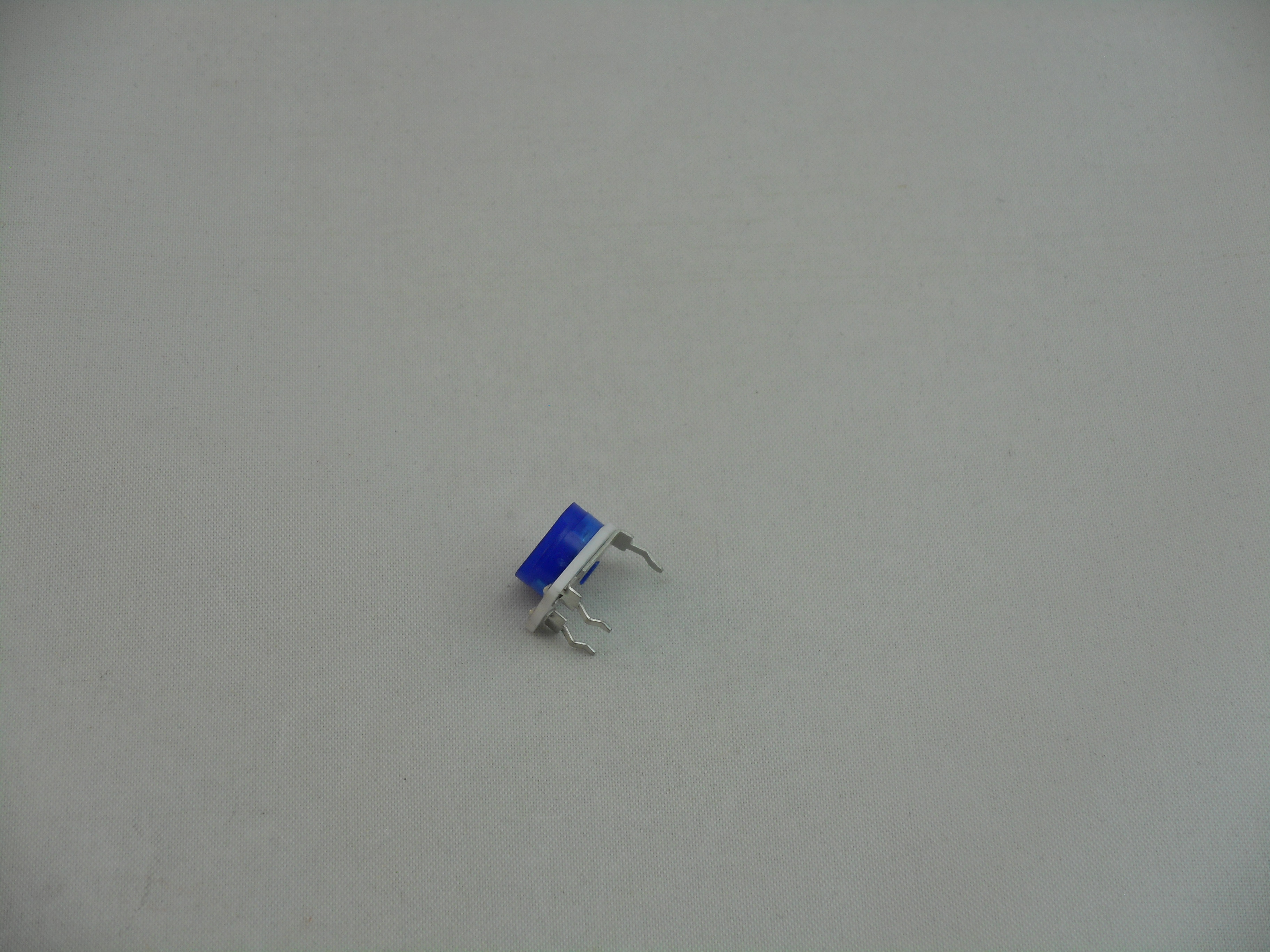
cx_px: 635
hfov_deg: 19.3
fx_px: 3742
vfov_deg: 14.5
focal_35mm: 102
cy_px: 476
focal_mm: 18.2
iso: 100
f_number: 5.8
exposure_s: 1/60
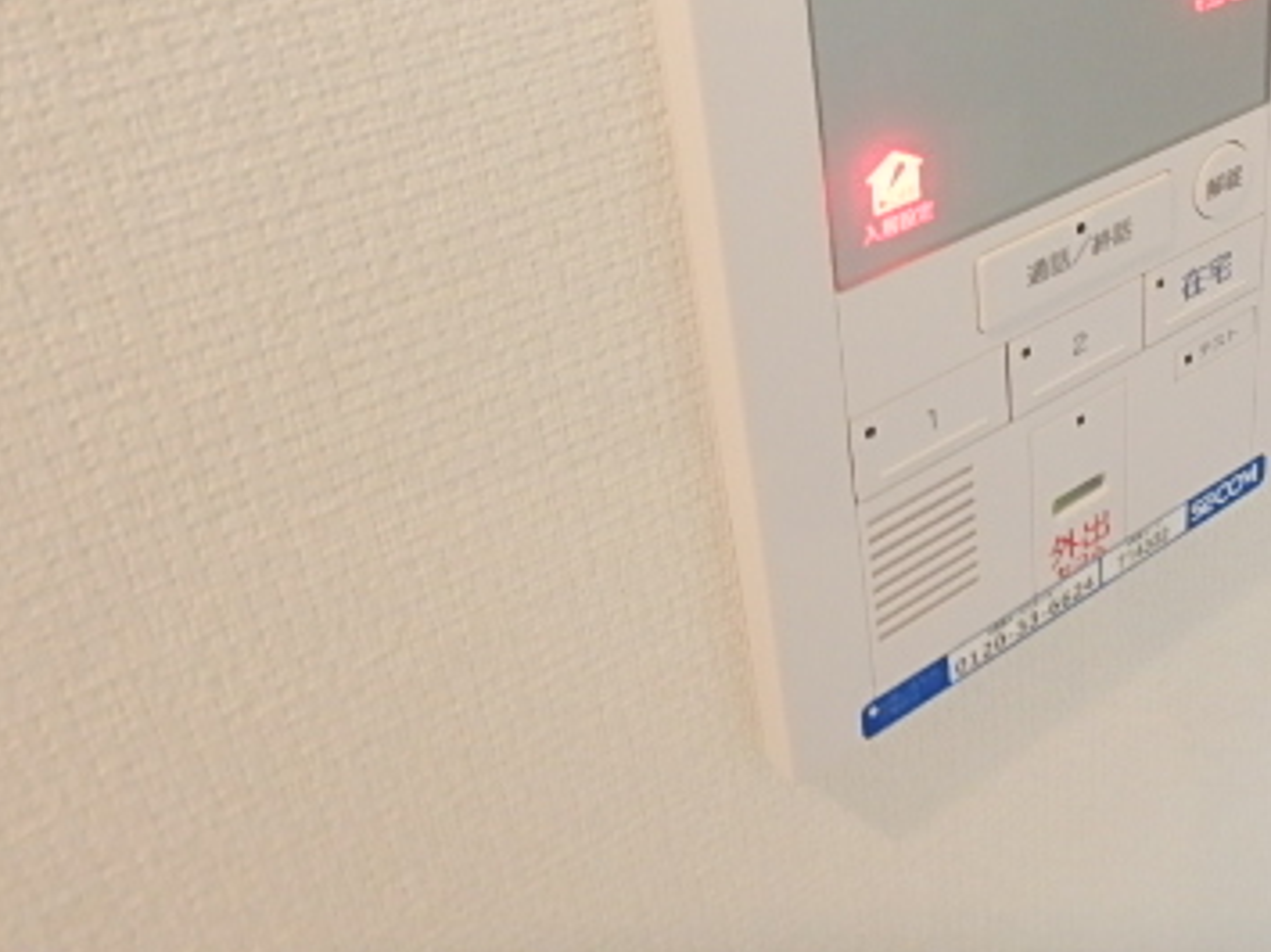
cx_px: 941
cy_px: 111
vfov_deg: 35.6
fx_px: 1394
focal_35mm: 38
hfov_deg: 47.3
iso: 320
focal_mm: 3.7
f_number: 3.5
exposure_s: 1/30
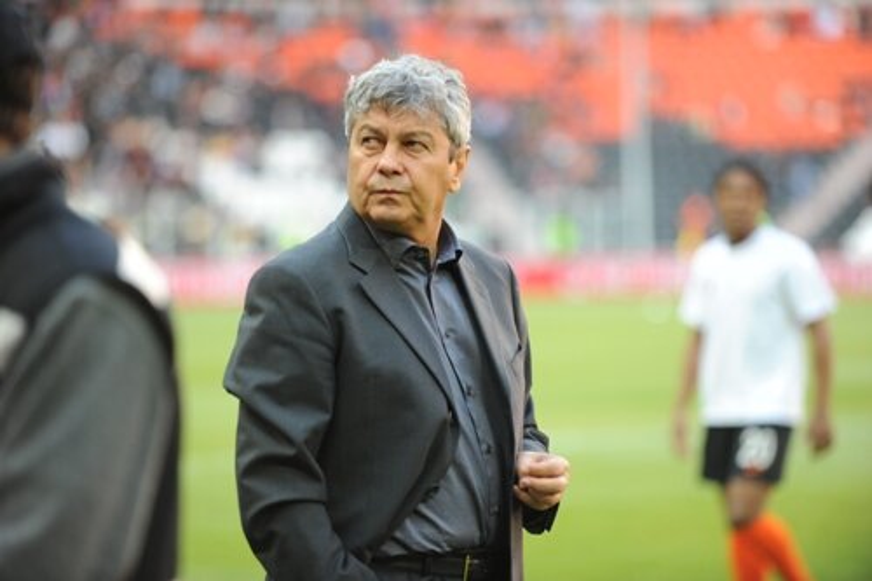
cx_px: 436
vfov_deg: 8.6
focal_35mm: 160
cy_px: 290
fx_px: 3874
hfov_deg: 12.8
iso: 500
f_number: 3.2
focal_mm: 160
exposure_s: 1/400
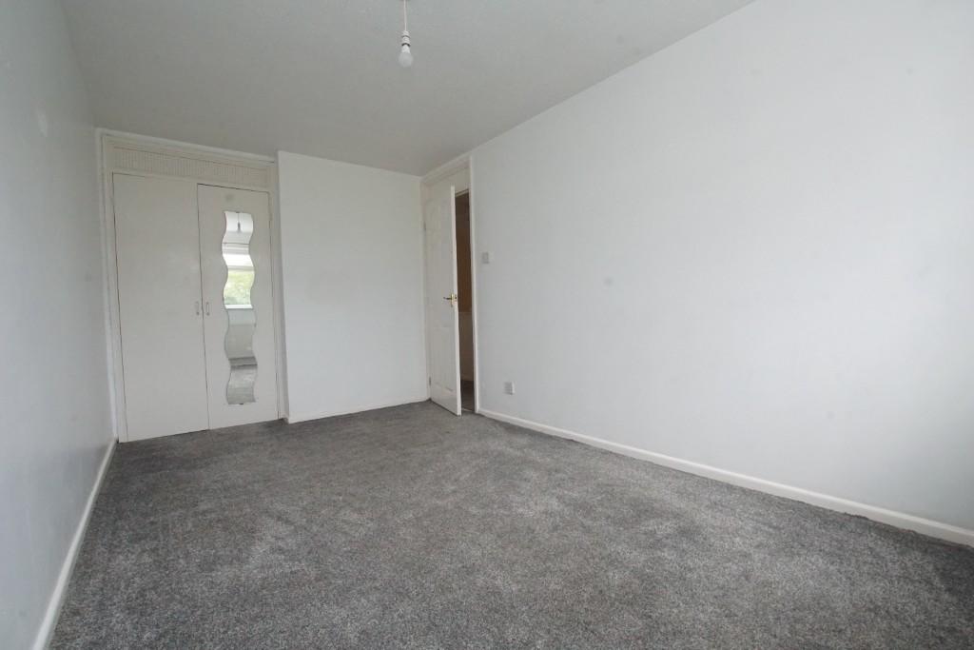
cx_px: 487
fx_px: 406
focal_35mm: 15
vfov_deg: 77.3
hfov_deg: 100.4
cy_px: 325
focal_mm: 10
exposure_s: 1/60
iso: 2500
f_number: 14
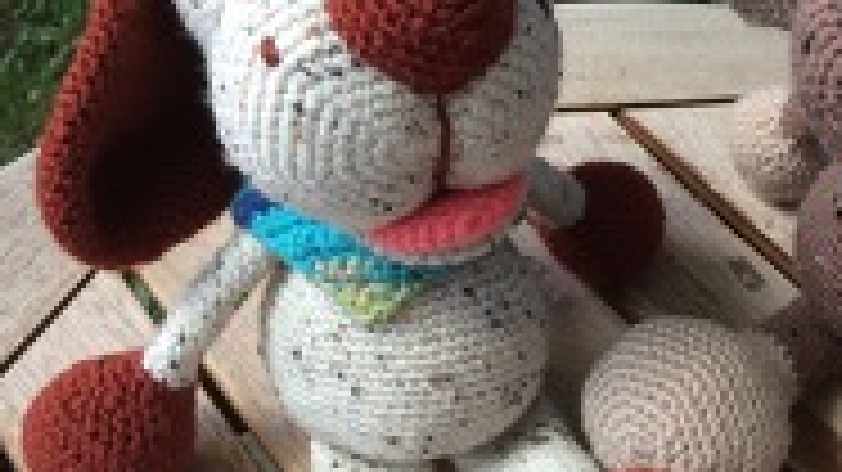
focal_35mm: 59
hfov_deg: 34.5
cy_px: 274
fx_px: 1317
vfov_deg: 20.3
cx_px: 655
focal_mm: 4.15
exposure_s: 1/100
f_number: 2.2
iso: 64
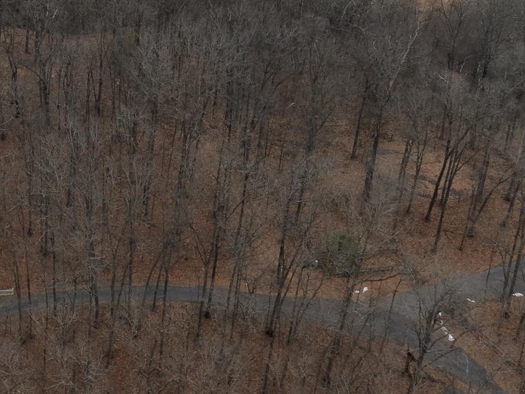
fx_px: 940
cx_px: 25
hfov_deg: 29.5
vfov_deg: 22.3
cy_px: -42
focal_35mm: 62
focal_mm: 8.67
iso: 400
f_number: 1.8
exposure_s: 1/1500
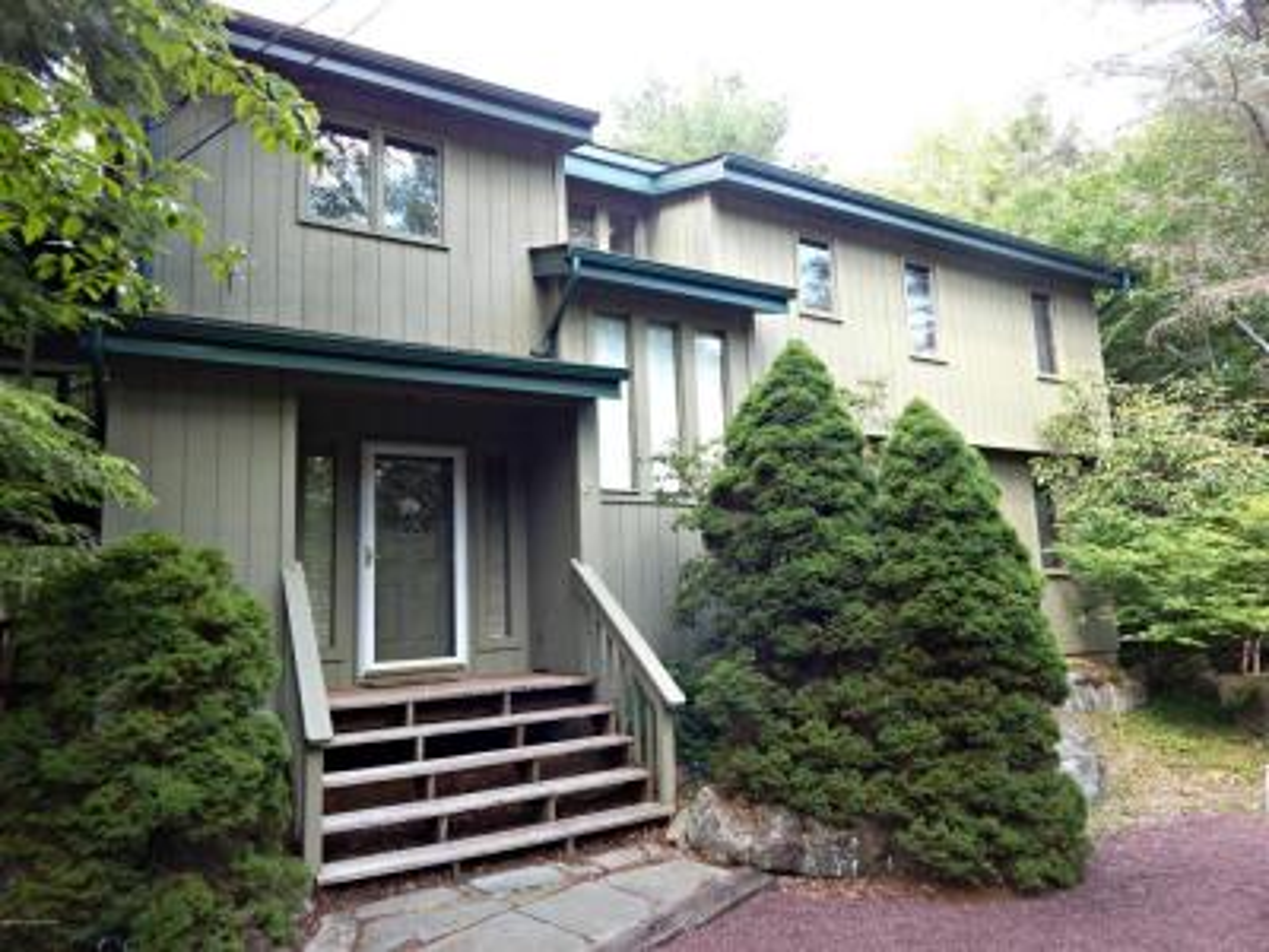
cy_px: 476
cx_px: 634
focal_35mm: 22
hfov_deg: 76.4
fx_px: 807
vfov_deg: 61.1
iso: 125
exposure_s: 1/100
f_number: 3
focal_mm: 4
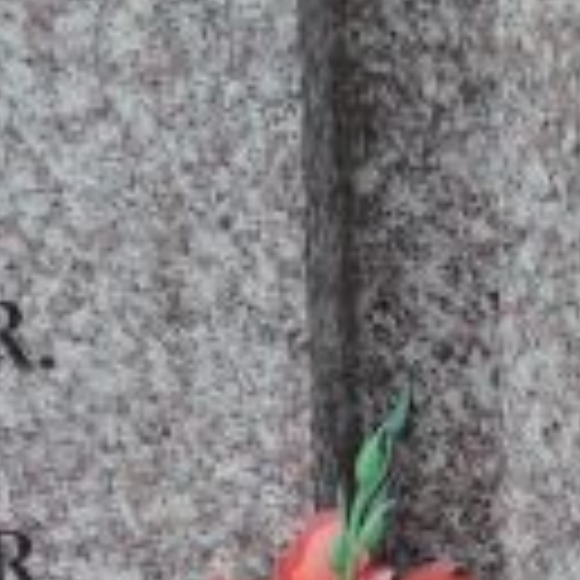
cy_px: 679
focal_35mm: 168
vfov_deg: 10.3
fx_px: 3185
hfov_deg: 10.3
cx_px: 620
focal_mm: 4.3
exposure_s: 1/100
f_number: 3
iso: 80
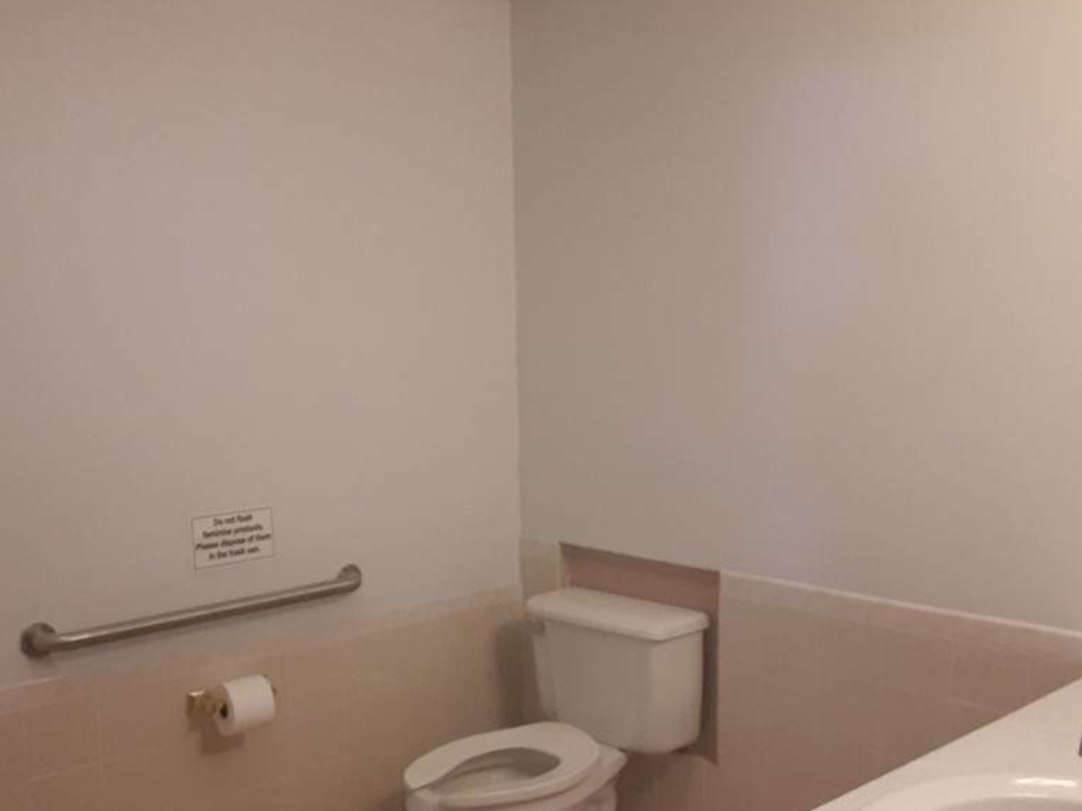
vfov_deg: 39.4
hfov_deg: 51.3
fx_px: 1125
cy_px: 505
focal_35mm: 36
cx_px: 520
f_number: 1.9
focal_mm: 2.91
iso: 200
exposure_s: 1/60
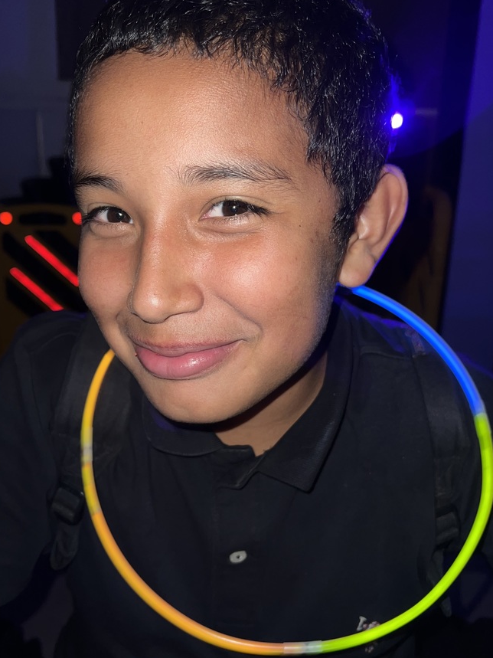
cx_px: 230
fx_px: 589
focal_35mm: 31
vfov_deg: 58.4
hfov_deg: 45.4
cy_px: 336
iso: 32
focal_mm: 5.7
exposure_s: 1/4
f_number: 1.5
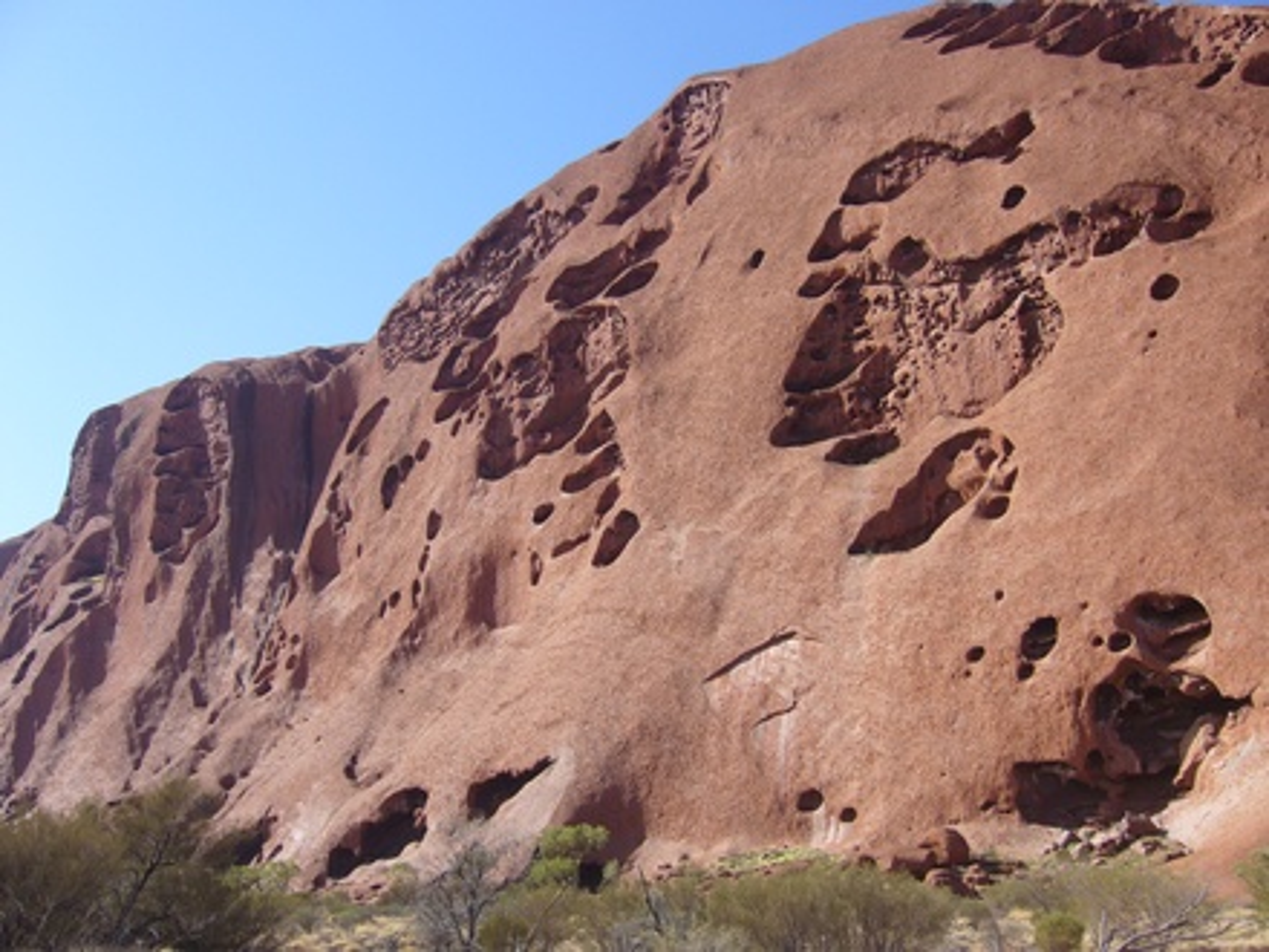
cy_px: 476
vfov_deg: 40.7
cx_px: 634
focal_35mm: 35
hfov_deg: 52.6
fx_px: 1283
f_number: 5.6
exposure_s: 1/200
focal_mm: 5.8
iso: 80
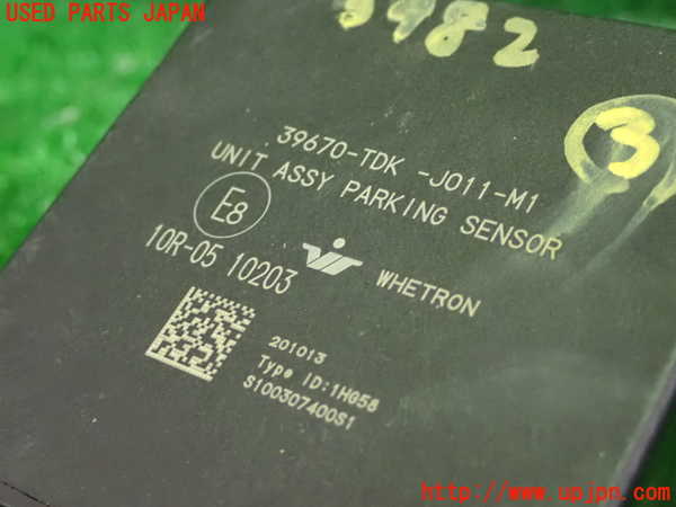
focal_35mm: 67
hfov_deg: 29.0
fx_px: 1308
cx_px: 338
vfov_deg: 21.9
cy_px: 254
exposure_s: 1/25
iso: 1600
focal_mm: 11.88
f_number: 3.8
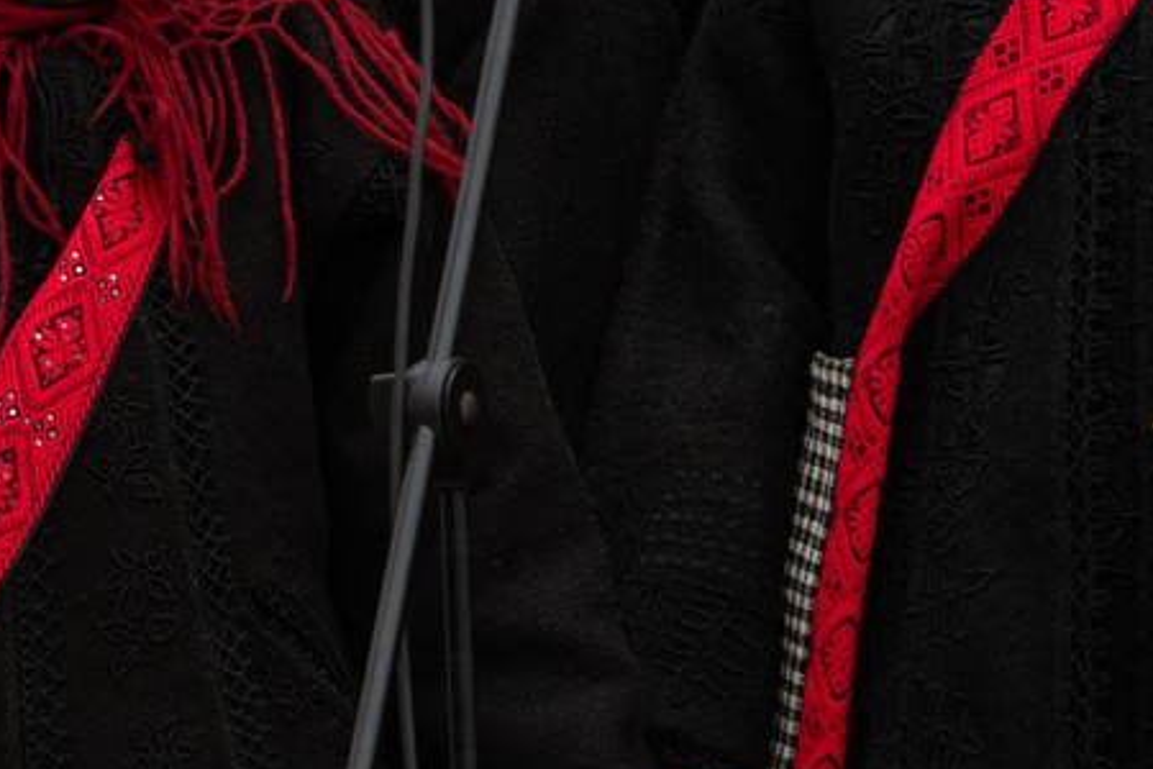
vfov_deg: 3.0
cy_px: 135
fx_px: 14796
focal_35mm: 462
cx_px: 101
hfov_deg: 4.5
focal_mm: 145
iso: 200
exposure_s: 1/160
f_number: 5
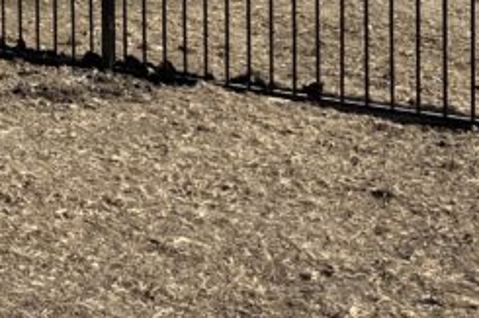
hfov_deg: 16.1
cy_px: -154
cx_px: -307
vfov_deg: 11.6
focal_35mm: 113
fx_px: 1502
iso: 50
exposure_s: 1/5882
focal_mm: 5.7
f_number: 1.5
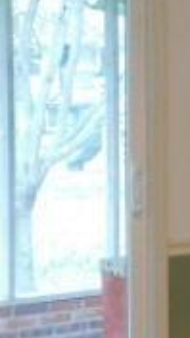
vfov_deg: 15.0
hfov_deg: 7.7
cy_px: 202
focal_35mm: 143
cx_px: 491
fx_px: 1281
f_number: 3.5
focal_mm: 6.3
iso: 400
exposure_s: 1/8
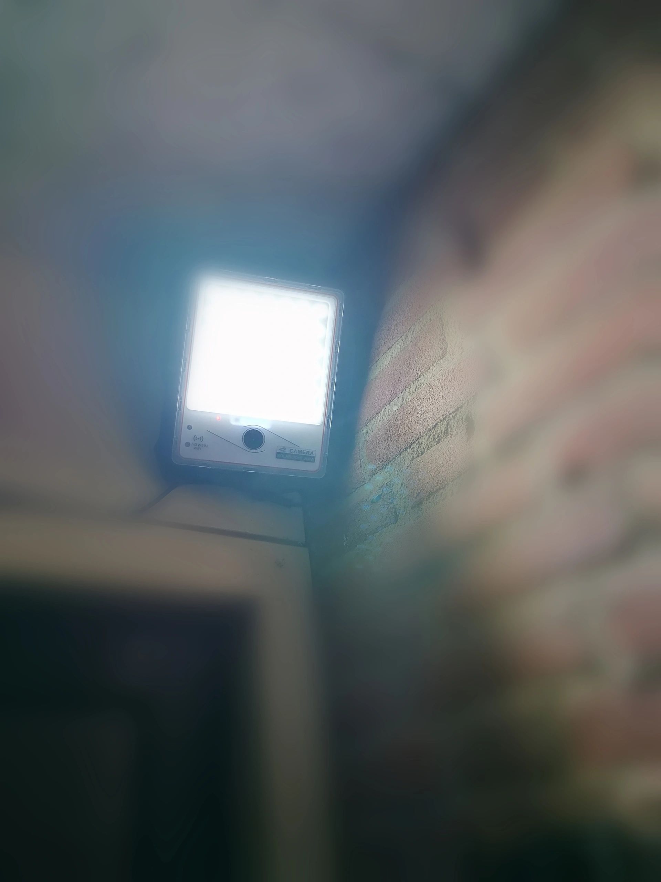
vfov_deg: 65.3
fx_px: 687
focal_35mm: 27
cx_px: 330
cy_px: 441
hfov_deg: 51.4
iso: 125
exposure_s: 1/50
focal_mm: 4.75
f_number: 1.8
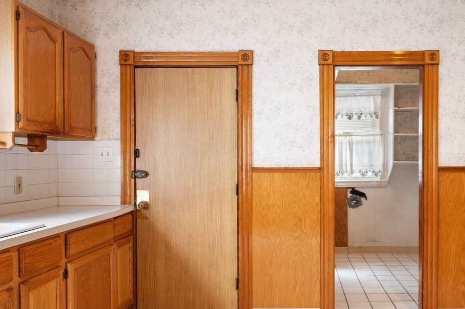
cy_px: 166
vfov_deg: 42.2
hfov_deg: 59.5
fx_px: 400
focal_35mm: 31
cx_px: 293
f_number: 7.1
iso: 500
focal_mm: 14
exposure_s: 1/6
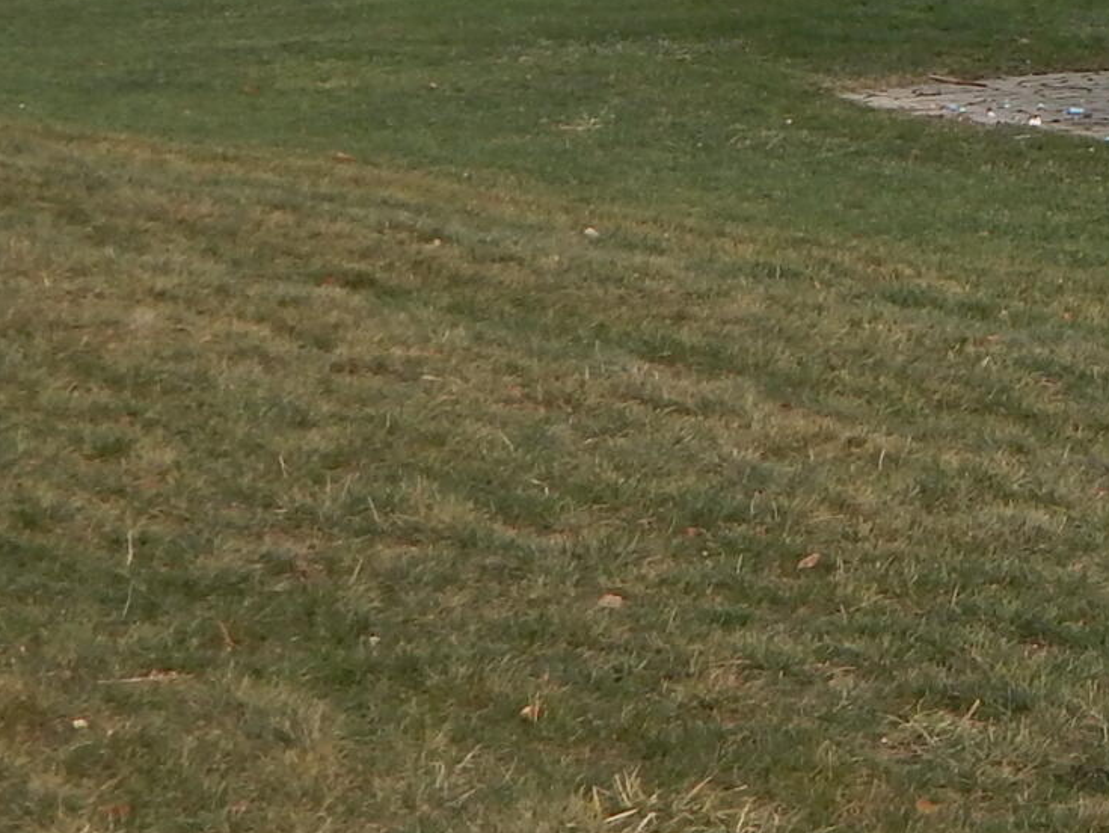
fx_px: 4968
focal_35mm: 155
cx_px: 2257
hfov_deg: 11.4
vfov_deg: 9.2
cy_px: -640
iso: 125
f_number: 3.4
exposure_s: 1/500
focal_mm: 6.8
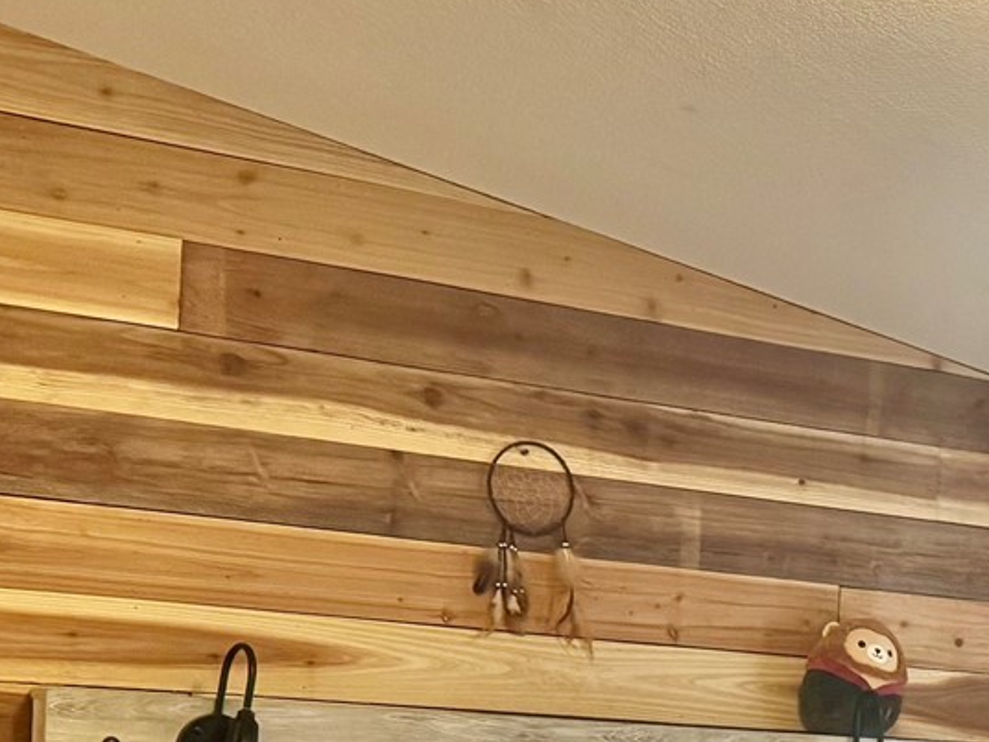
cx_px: 1135
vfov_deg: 16.5
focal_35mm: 86
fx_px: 2457
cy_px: 892
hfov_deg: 21.4
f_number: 1.78
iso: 500
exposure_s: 1/60
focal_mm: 6.76
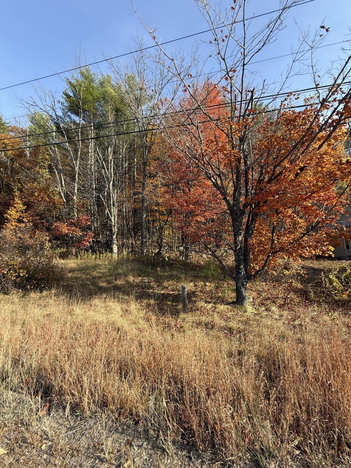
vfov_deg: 102.1
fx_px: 189
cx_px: 176
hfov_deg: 85.7
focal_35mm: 14
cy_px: 234
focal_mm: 2.22
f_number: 2.2
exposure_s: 1/442
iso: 50
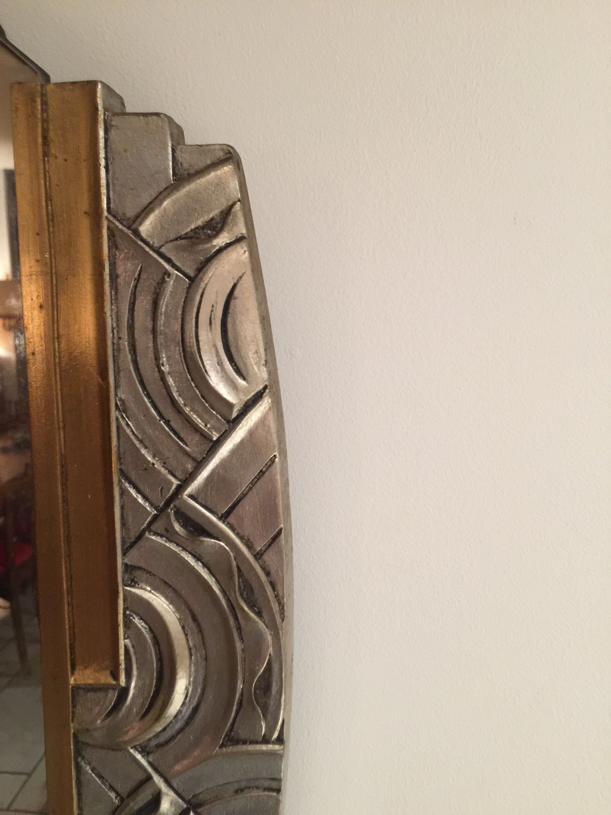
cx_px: 306
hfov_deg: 48.2
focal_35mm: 29
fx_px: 682
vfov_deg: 61.7
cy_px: 408
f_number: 2.2
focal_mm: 4.15
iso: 125
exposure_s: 1/8
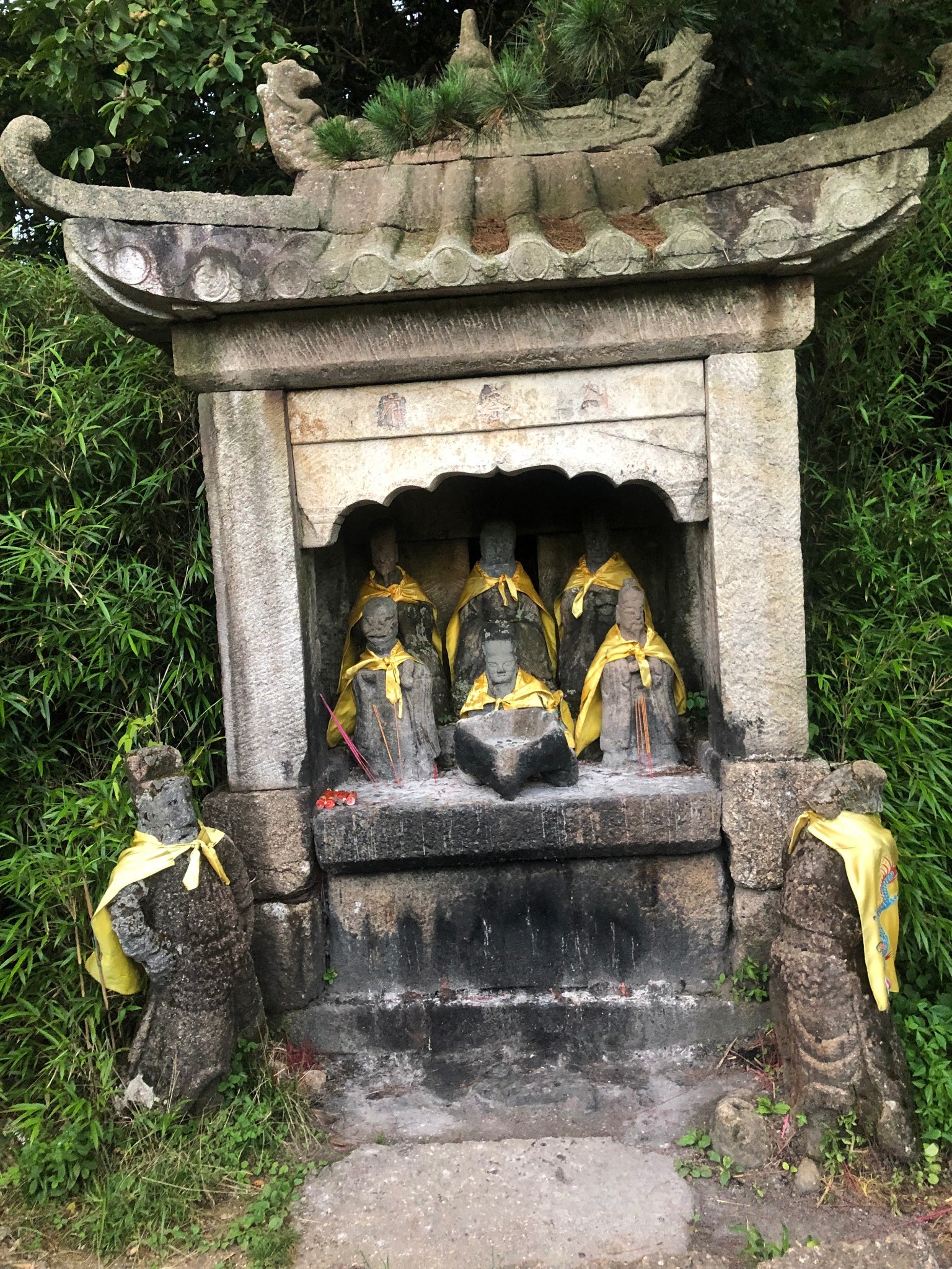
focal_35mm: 28
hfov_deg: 49.7
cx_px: 476
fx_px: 1027
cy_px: 634
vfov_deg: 63.4
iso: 64
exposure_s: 1/15
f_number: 1.8
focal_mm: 4
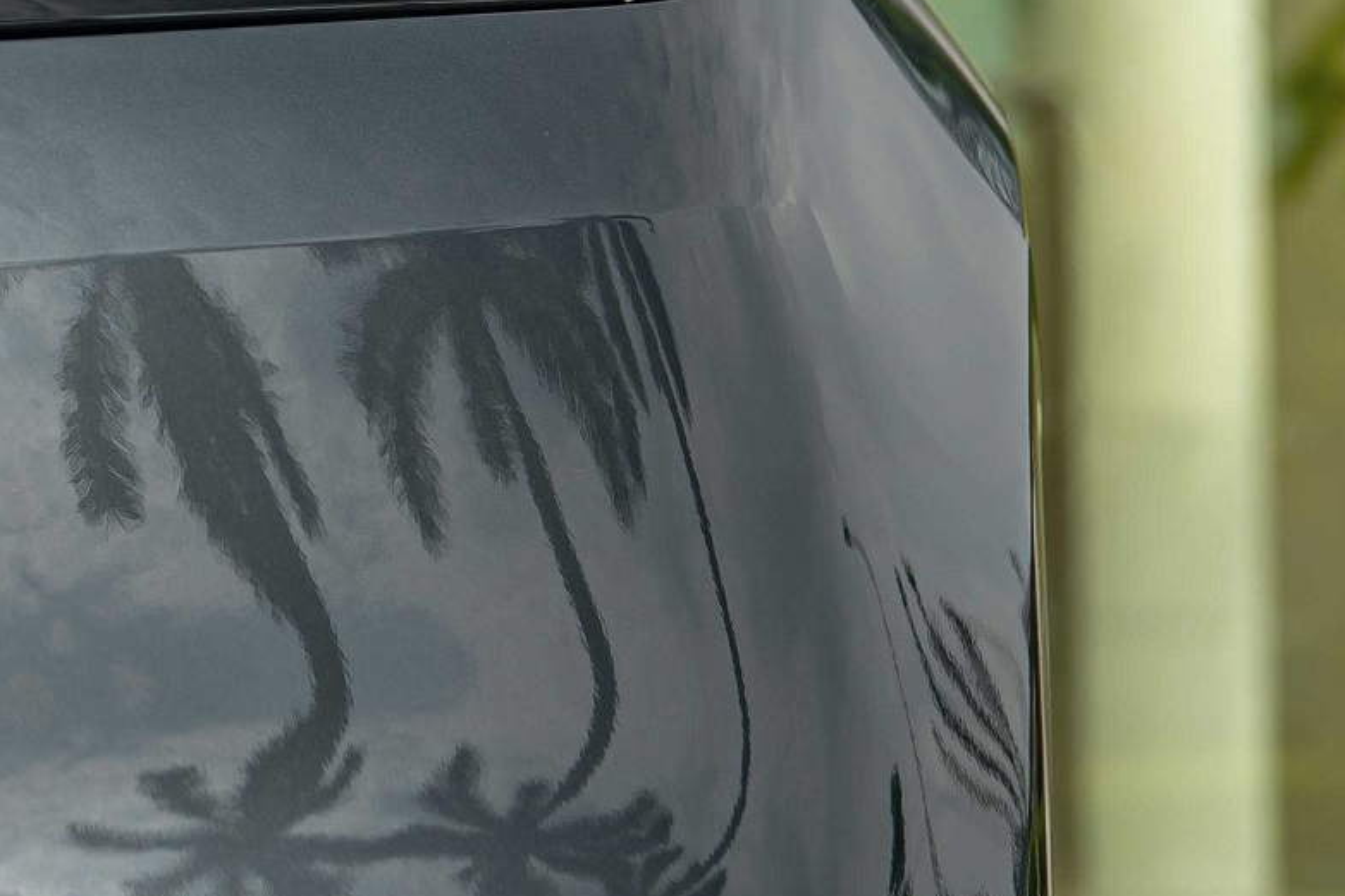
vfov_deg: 5.9
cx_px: -187
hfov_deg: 8.9
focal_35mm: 230
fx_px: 8591
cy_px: -509
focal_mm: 70
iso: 200
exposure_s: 1/200
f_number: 5.6
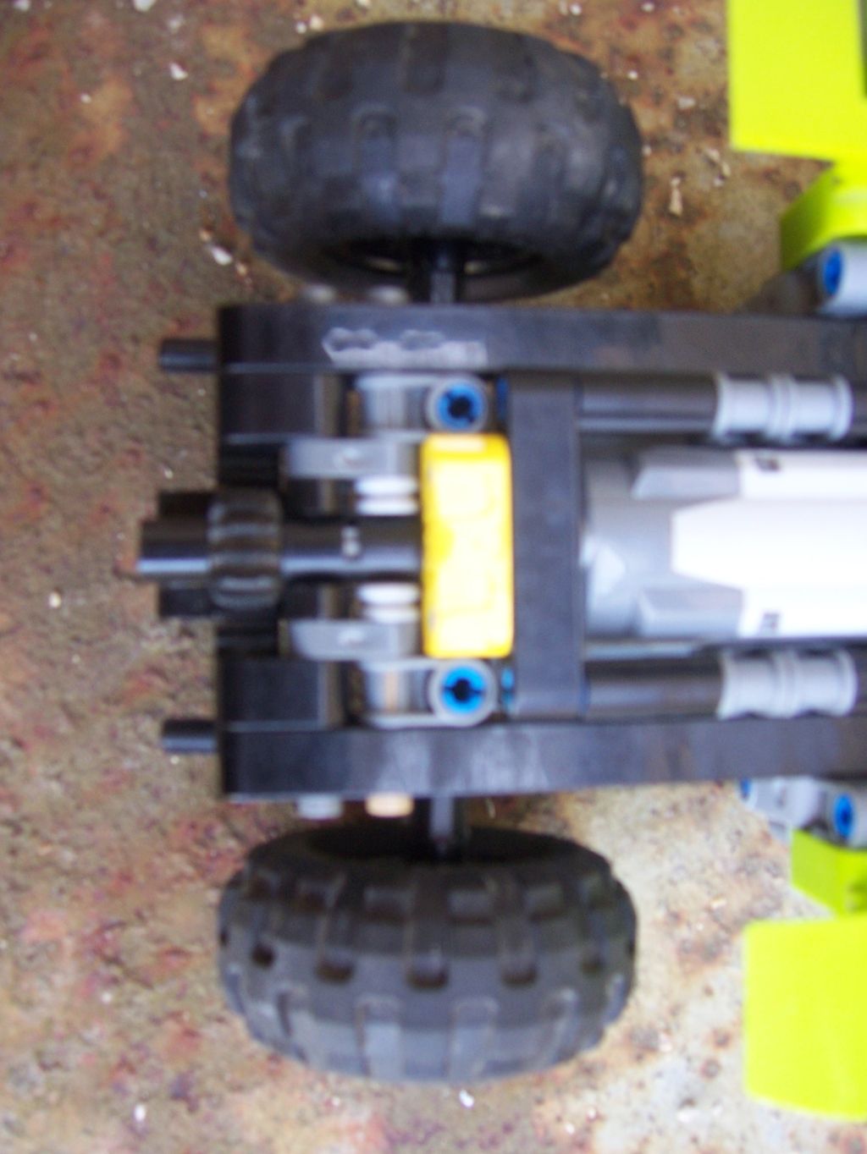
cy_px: 577
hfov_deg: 39.7
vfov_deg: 51.3
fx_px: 1201
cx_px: 434
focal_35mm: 36
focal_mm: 6
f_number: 3
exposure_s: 1/30
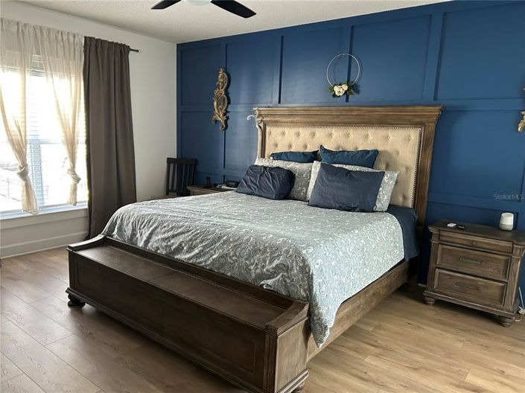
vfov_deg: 53.0
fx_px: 394
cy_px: 196
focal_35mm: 26
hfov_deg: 67.3
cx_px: 262
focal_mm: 5.7
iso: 400
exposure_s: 1/60
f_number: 1.5
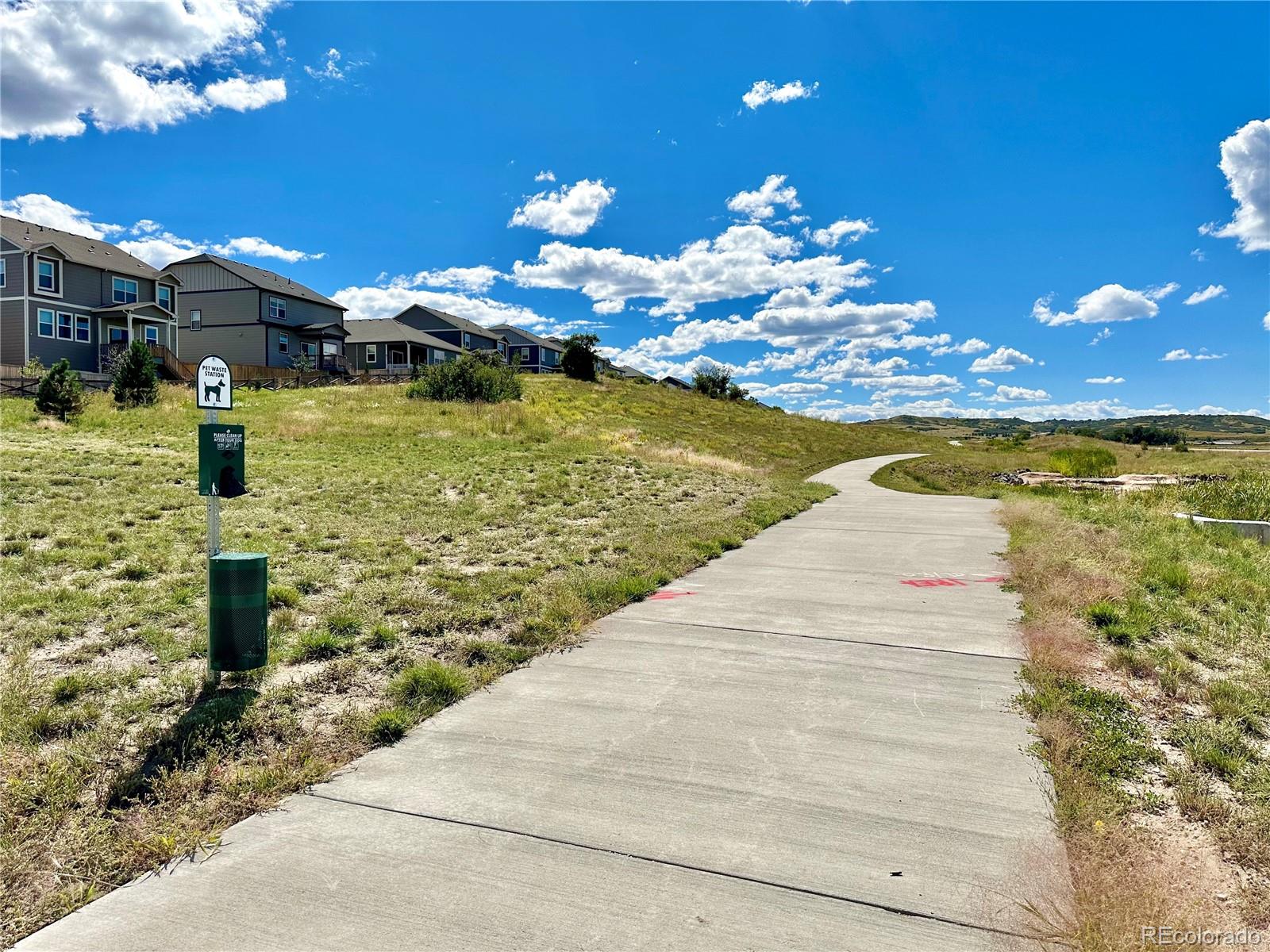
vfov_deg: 56.8
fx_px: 881
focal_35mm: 24
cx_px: 635
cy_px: 476
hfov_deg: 71.6
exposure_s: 1/10753
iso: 80
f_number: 1.78
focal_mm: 6.86
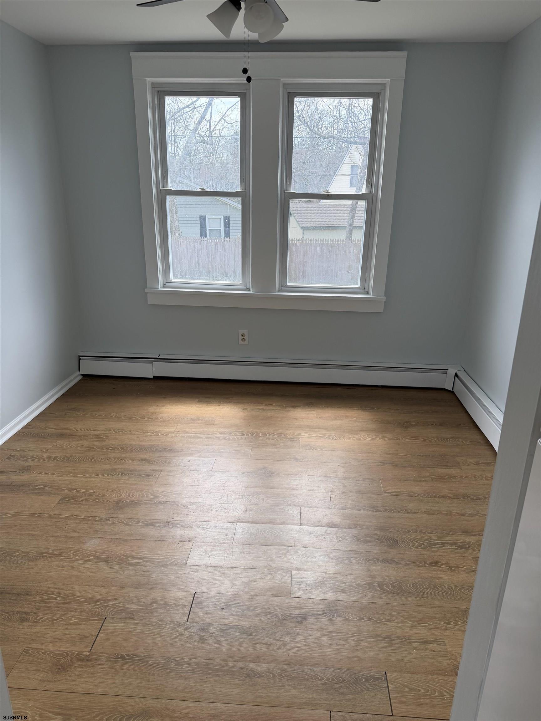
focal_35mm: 24
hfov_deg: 56.8
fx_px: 500
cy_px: 360
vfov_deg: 71.6
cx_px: 270
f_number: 1.78
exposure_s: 1/563
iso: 100
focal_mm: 6.76
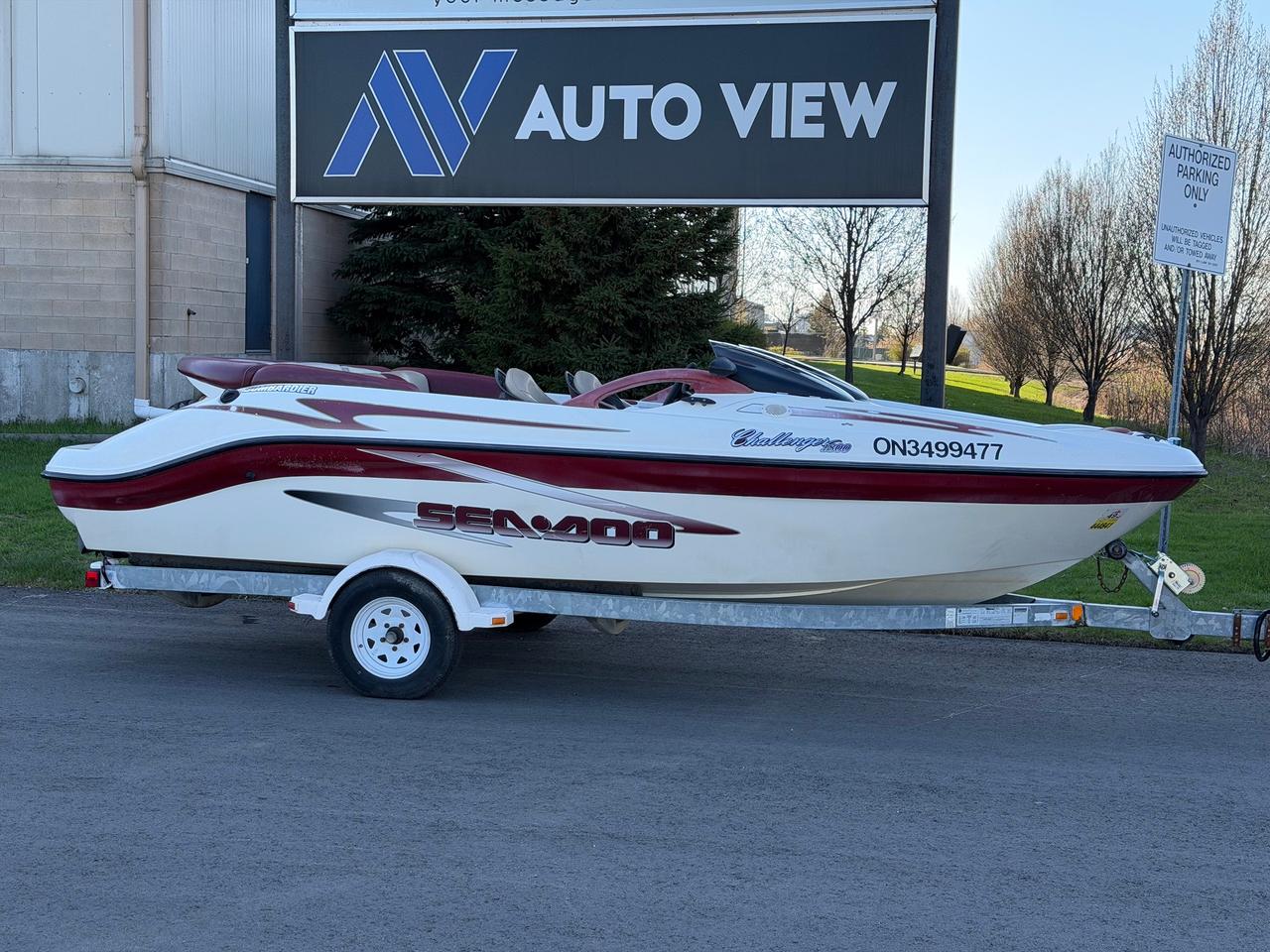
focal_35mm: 48
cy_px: 476
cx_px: 635
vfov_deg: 30.3
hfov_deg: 39.7
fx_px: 1761
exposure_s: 1/1513
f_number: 1.78
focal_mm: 6.76
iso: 100
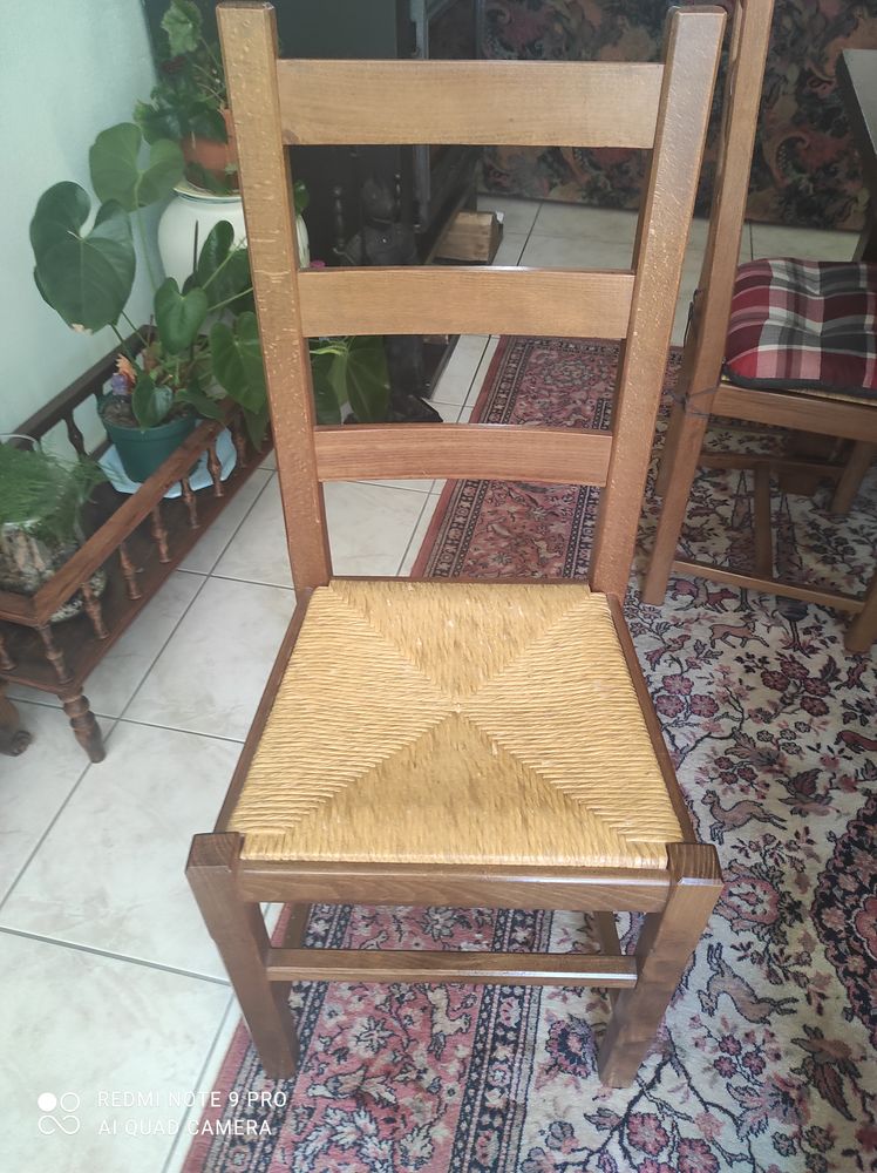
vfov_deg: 69.4
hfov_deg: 54.8
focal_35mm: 25
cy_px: 586
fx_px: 846
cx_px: 438
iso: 711
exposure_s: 1/33
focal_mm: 5.43
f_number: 1.89
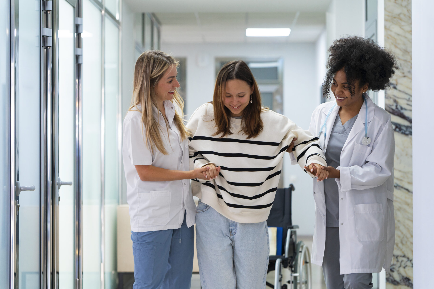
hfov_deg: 23.9
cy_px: 144
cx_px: 217
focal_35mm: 85
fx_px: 1025
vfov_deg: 16.1
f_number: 2.8
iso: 640
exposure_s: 1/160
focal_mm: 85
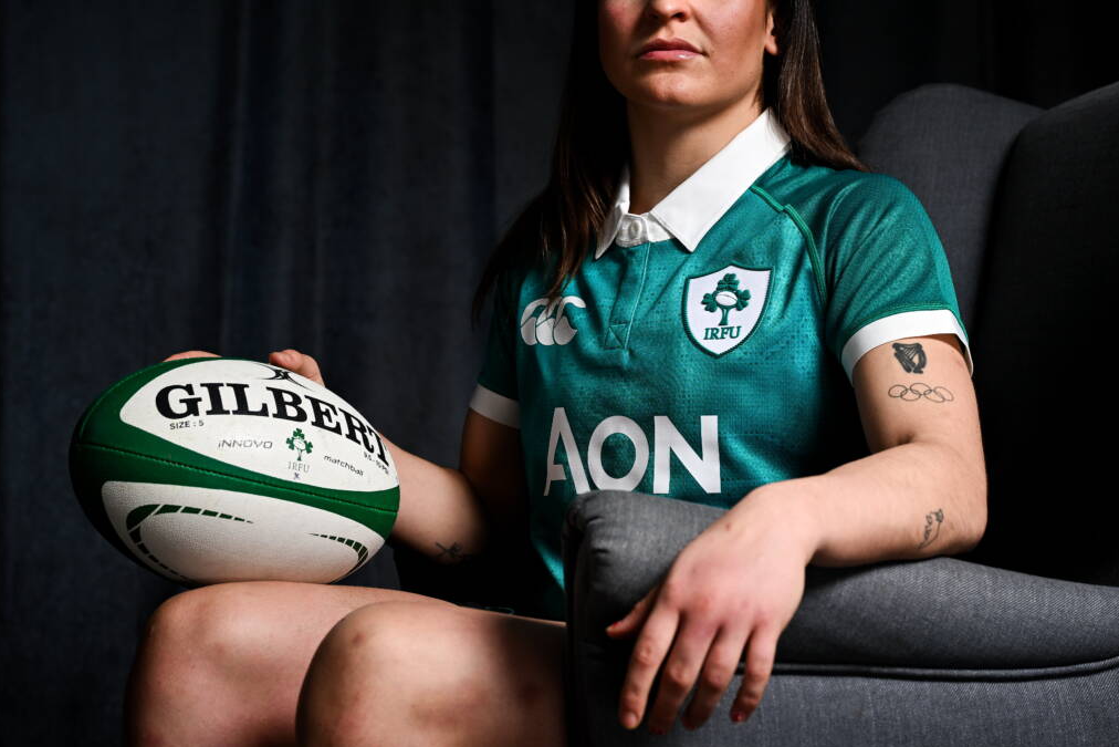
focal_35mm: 74
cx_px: 667
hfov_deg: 27.3
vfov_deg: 18.4
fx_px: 2300
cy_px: 292
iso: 160
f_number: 5
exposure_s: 1/250
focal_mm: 60
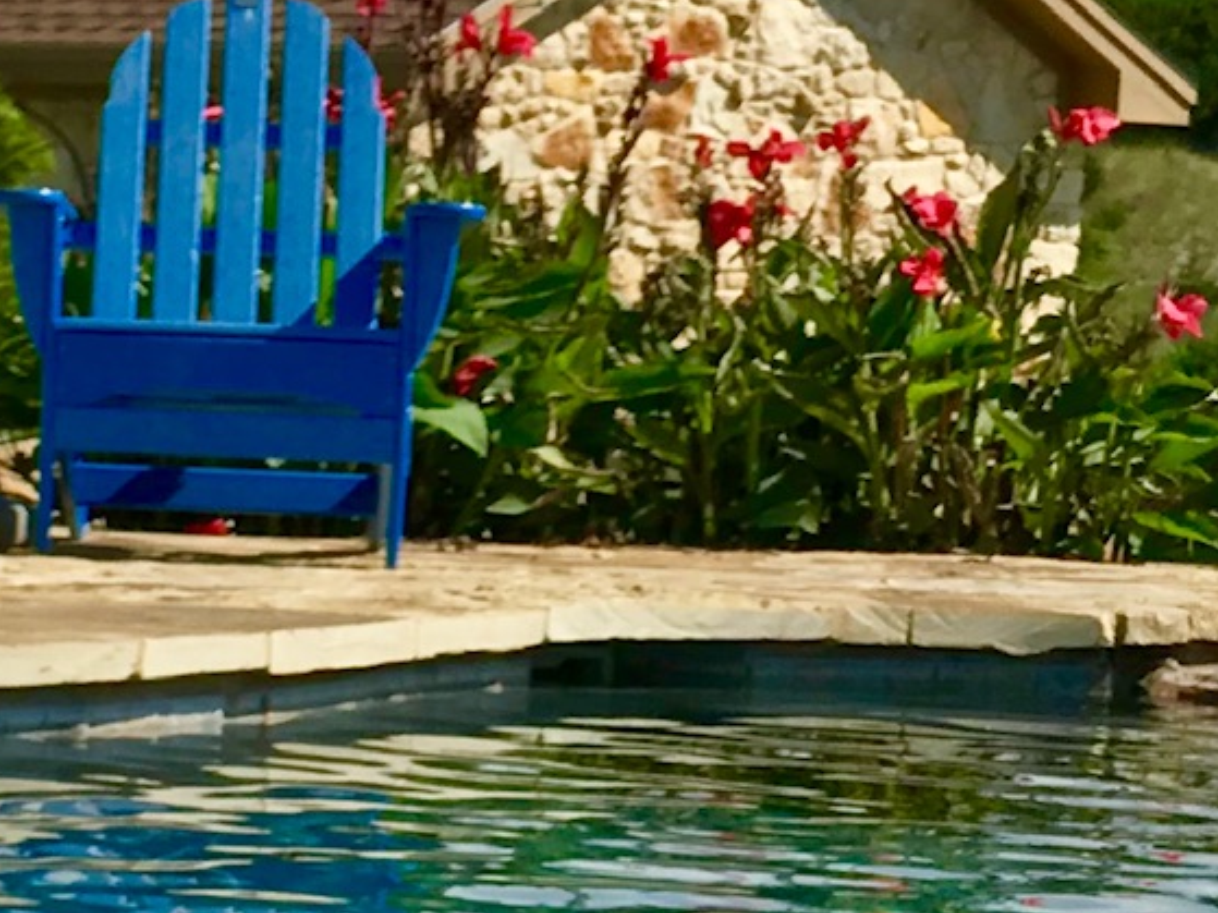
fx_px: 7352
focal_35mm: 209
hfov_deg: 9.1
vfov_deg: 7.1
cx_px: -835
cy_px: 1096
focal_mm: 6.6
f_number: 2.8
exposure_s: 1/1126
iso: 20
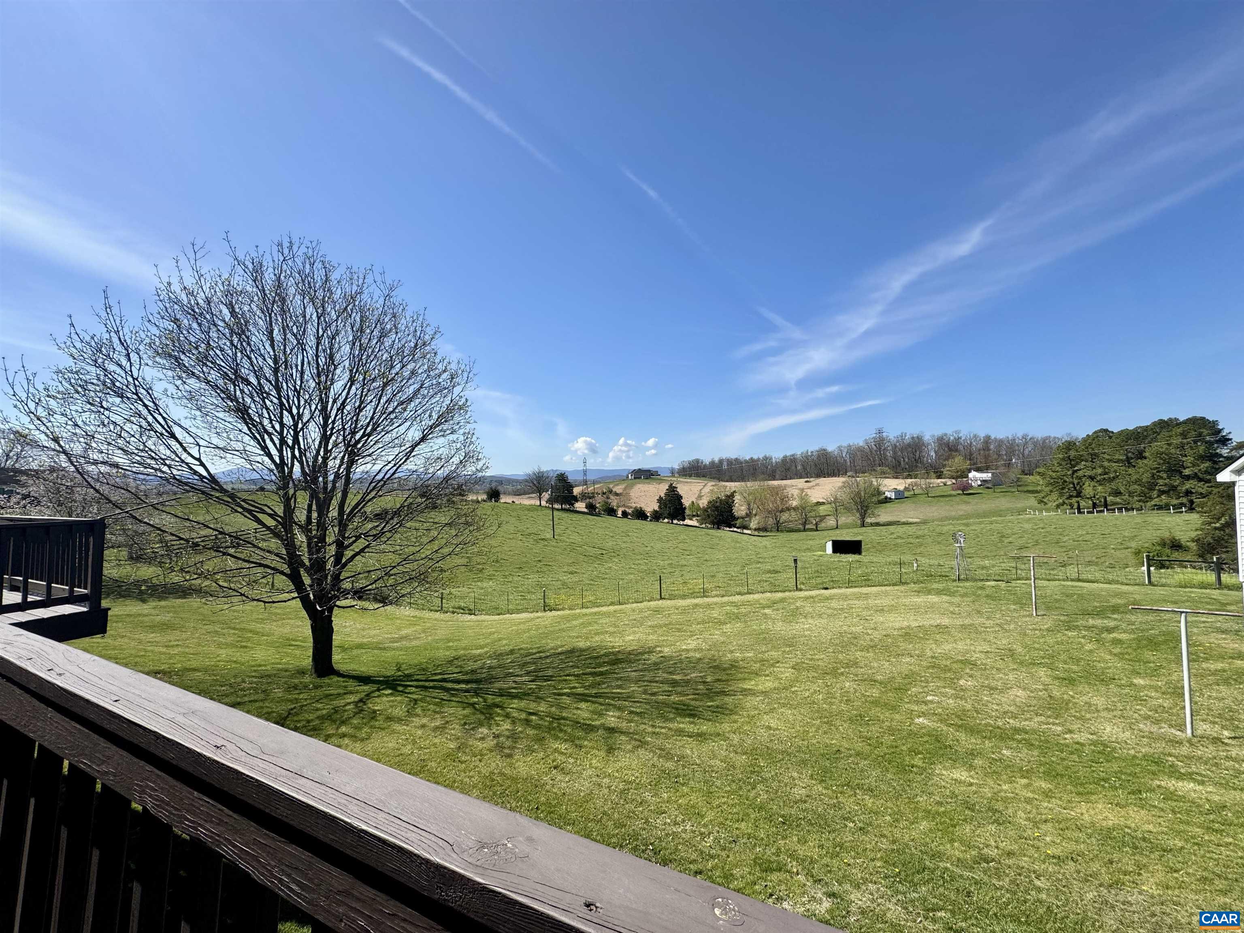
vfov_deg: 85.7
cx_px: 622
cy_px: 466
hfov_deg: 102.1
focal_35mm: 14
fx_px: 503
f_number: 2.2
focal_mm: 2.22
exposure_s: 1/2273
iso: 50
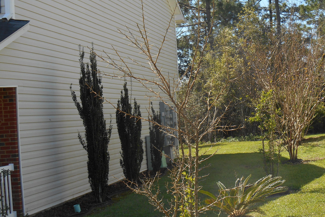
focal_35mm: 63
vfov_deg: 21.6
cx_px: 185
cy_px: 109
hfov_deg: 31.8
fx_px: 569
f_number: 4
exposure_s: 1/400
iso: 80
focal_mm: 8.3
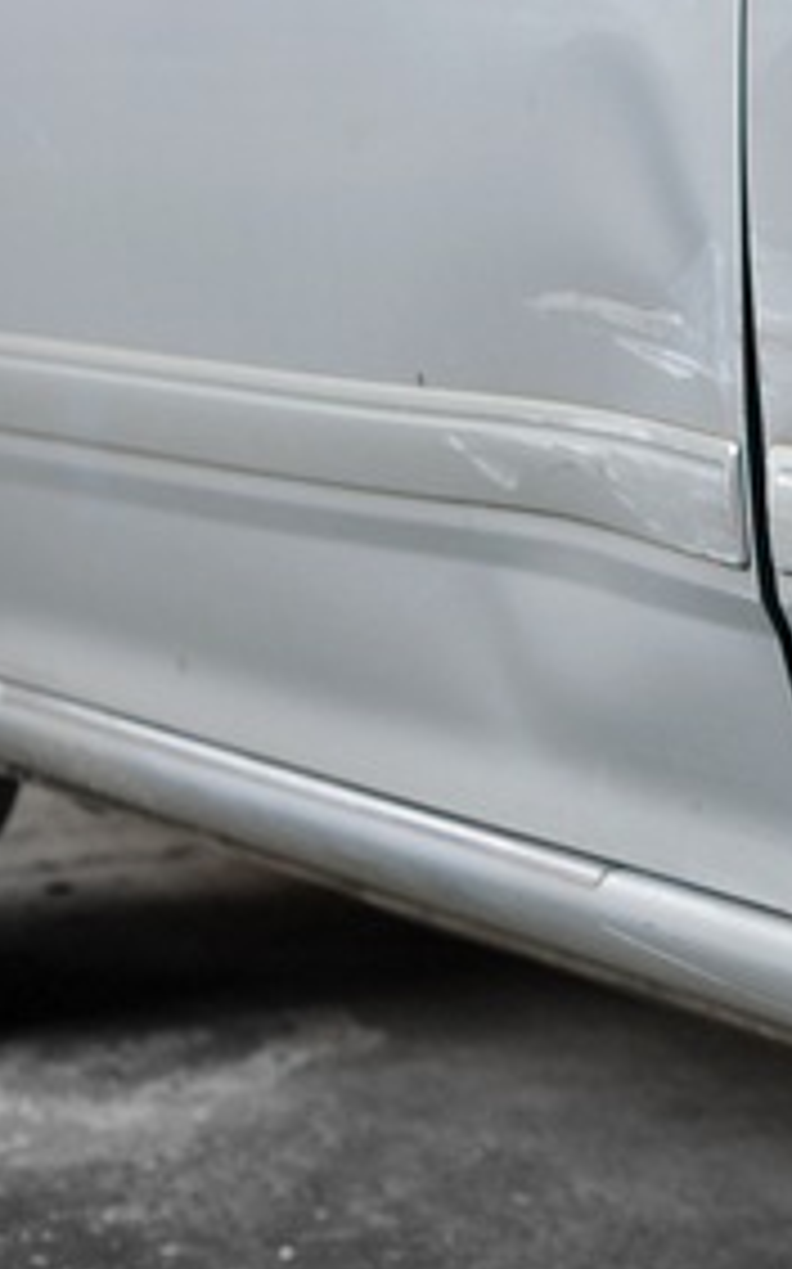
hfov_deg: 9.4
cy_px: 362
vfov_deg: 15.9
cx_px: 1539
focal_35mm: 131
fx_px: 4529
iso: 125
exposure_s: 1/250
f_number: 5
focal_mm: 50
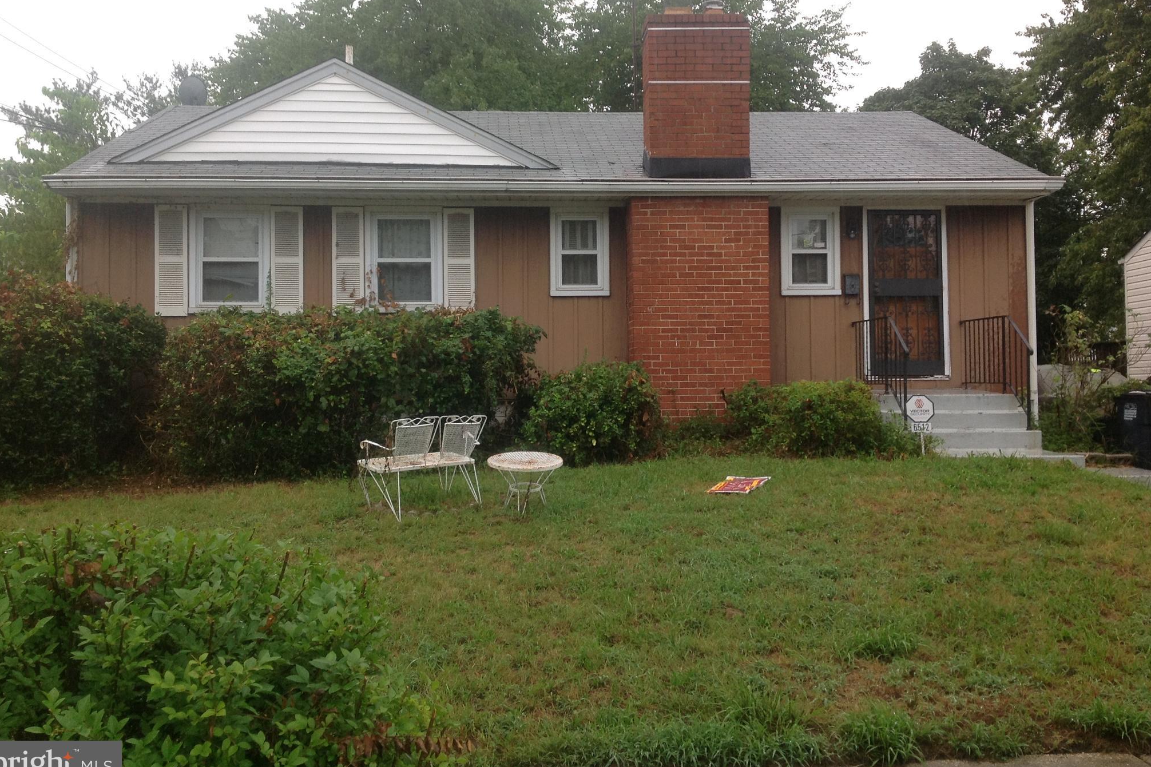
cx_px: 566
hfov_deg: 51.9
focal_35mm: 37
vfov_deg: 35.9
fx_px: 1183
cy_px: 350
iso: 50
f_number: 2.4
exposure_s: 1/60
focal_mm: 4.28
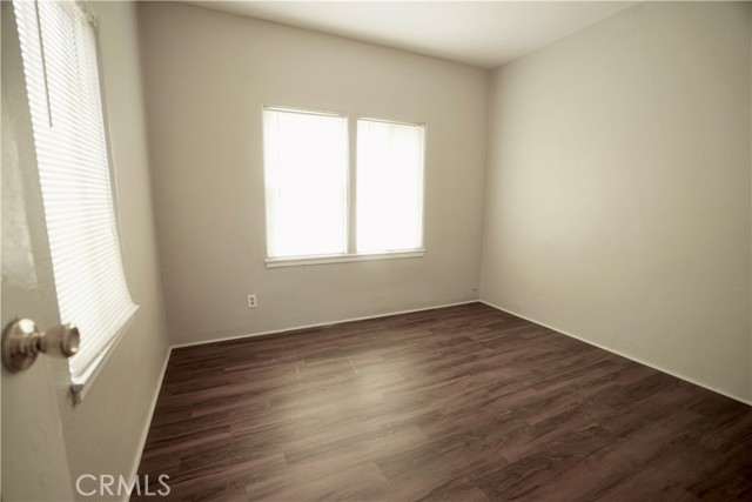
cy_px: 251
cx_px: 376
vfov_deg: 73.8
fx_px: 334
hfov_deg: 96.7
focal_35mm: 16
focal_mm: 16
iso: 500
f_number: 4
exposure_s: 1/60
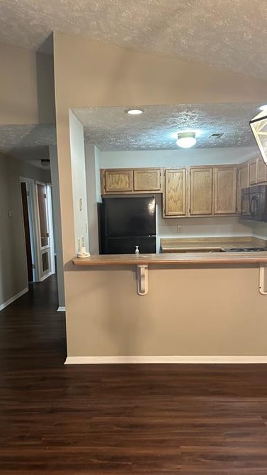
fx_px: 377
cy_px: 270
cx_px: 131
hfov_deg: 39.0
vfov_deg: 64.0
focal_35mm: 30
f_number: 1.78
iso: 640
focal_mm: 6.86
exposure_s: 1/60
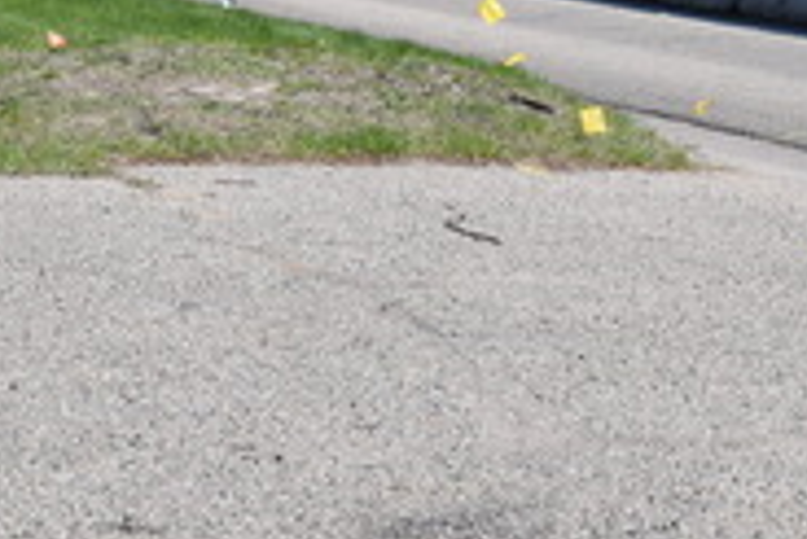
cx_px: 338
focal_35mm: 146
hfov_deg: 14.0
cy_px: -215
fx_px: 3275
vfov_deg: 9.2
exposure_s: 1/400
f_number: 9
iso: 200
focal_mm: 48
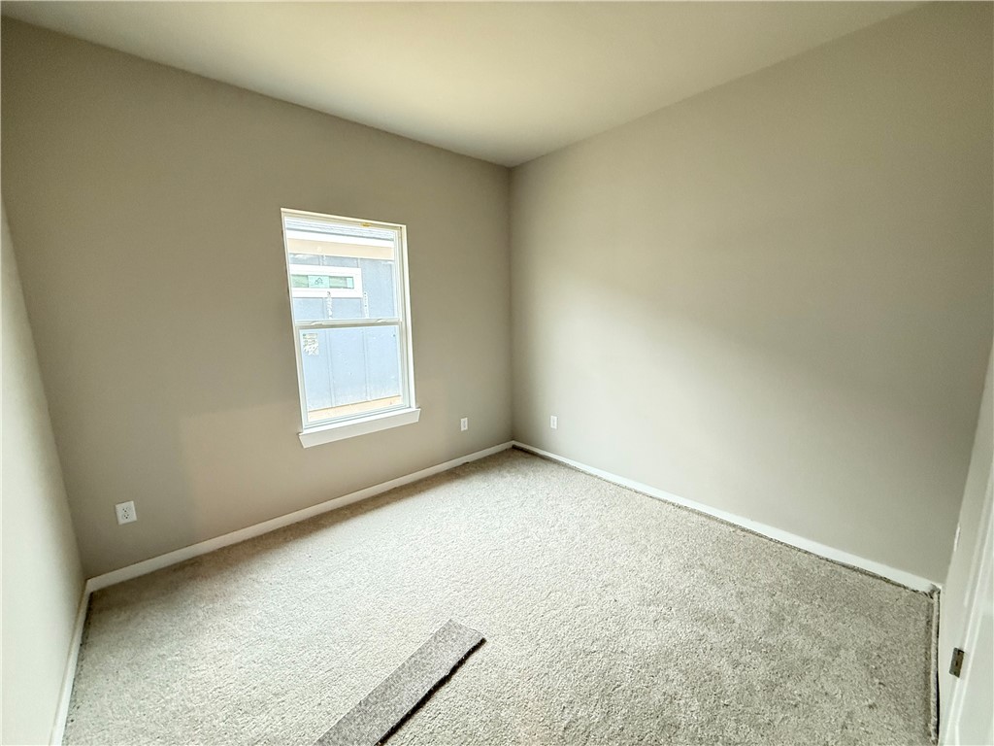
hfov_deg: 102.1
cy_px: 373
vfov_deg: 85.7
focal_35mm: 14
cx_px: 497
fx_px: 402
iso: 500
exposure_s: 1/60
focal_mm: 2.22
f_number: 2.2
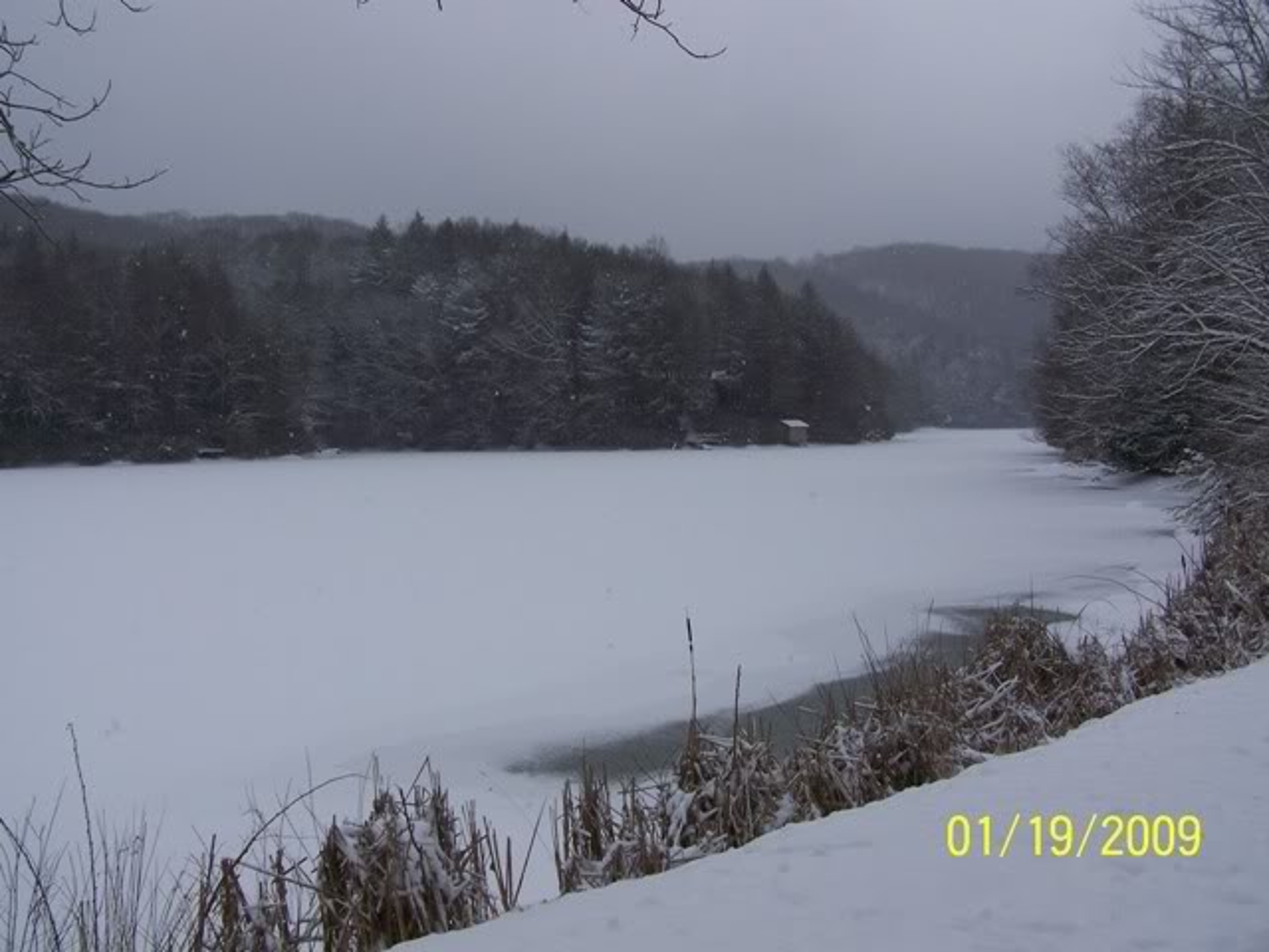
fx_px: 1393
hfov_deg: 49.0
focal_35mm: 38
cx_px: 634
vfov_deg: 37.7
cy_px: 476
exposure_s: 1/800
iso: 64
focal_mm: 6.3
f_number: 4
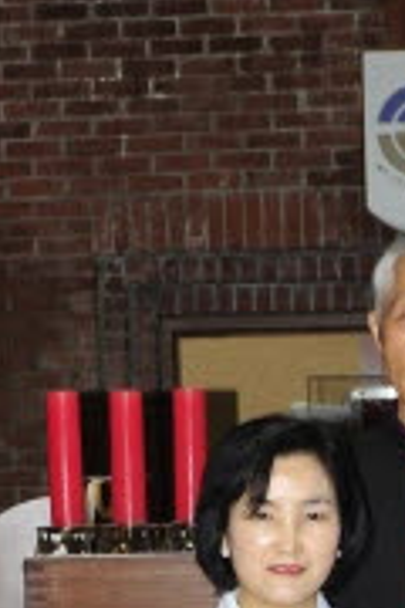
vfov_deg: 12.5
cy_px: 743
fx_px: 2700
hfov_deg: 8.5
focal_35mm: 160
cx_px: 397
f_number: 5.6
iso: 200
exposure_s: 1/60
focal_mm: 40
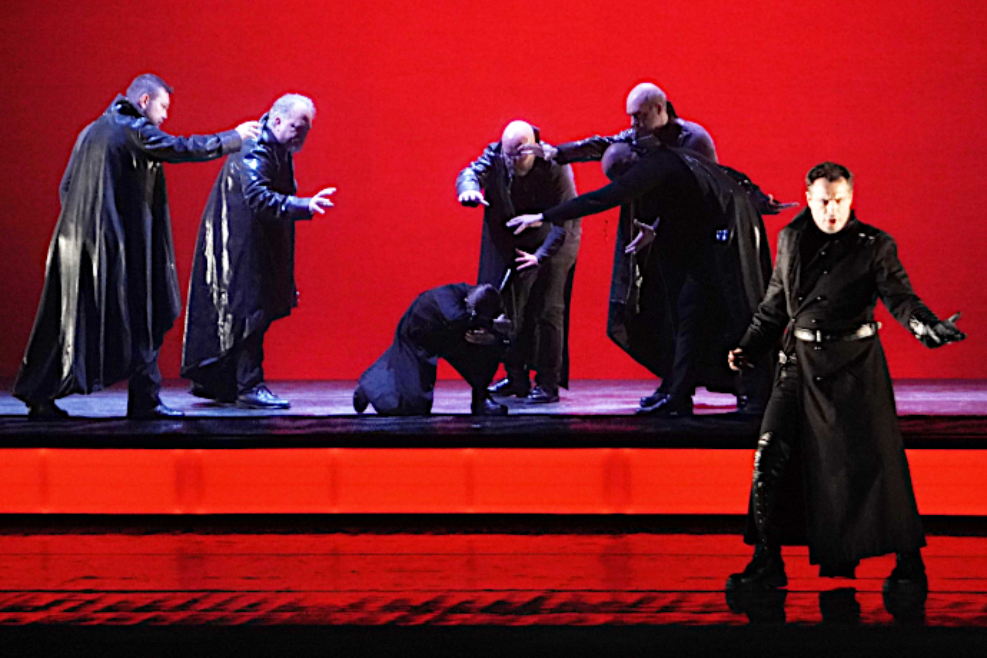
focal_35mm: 195
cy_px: 329
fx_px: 5346
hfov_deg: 10.5
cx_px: 494
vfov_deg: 7.0
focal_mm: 130
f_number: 2.8
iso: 6400
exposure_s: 1/100
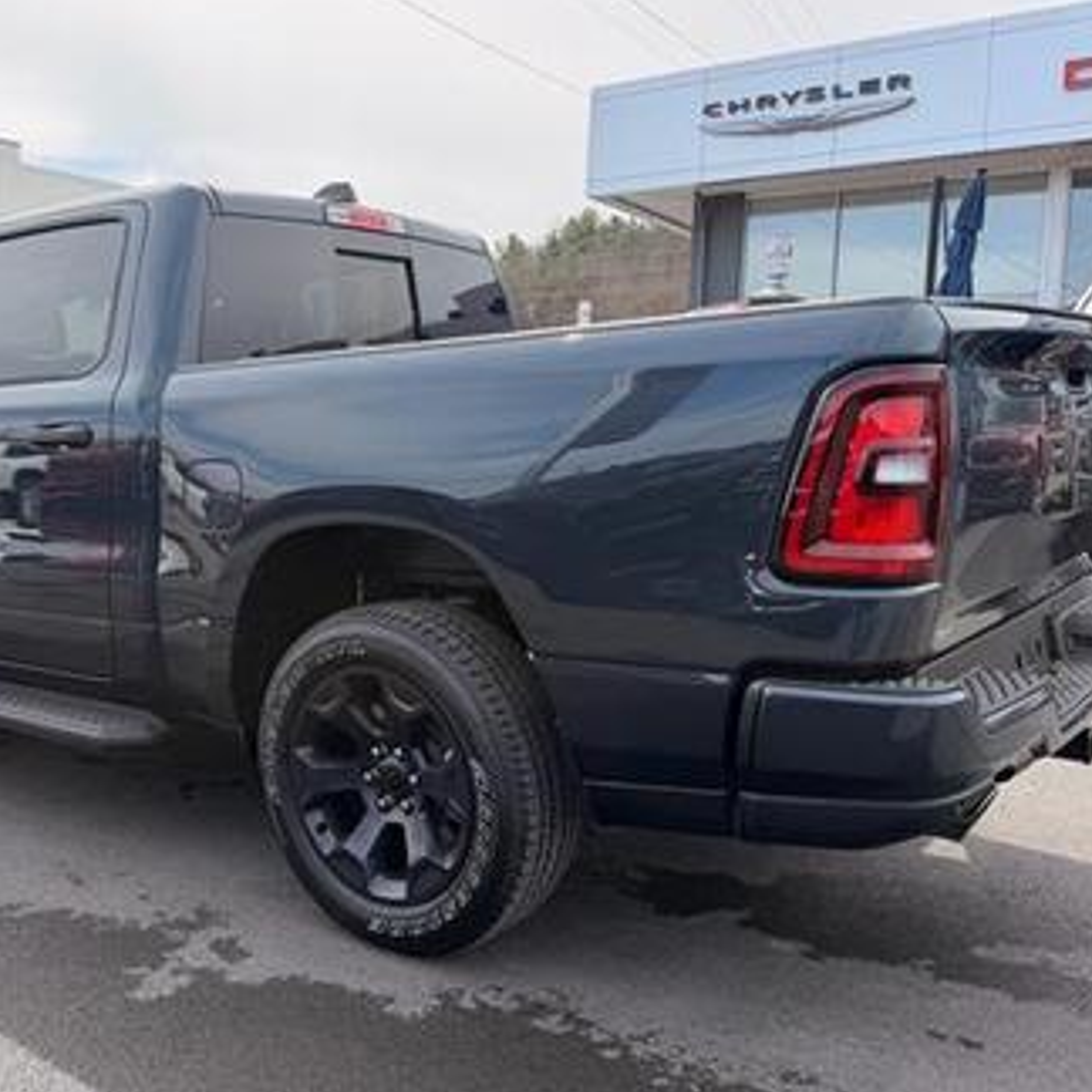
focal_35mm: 33
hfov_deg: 48.8
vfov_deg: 49.7
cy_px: 543
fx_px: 1178
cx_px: 354
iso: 80
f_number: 1.78
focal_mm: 6.76
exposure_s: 1/2299
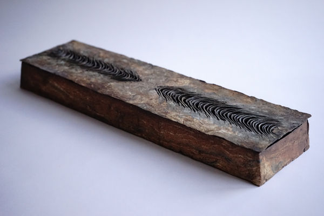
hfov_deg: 32.9
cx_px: 162
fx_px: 549
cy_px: 108
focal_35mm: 61
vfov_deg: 22.3
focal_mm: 61
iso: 6400
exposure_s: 1/2500
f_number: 5.6
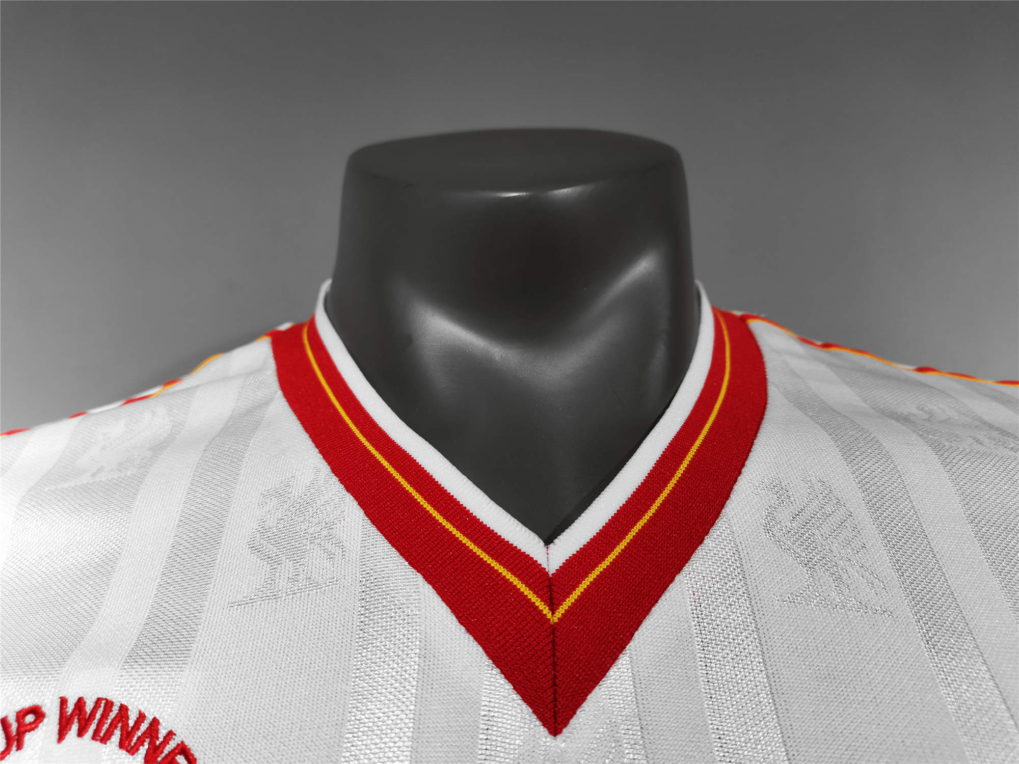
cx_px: 510
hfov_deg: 67.3
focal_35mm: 26
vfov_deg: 53.1
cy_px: 382
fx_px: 765
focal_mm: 5.58
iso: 80
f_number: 1.8
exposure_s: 1/120
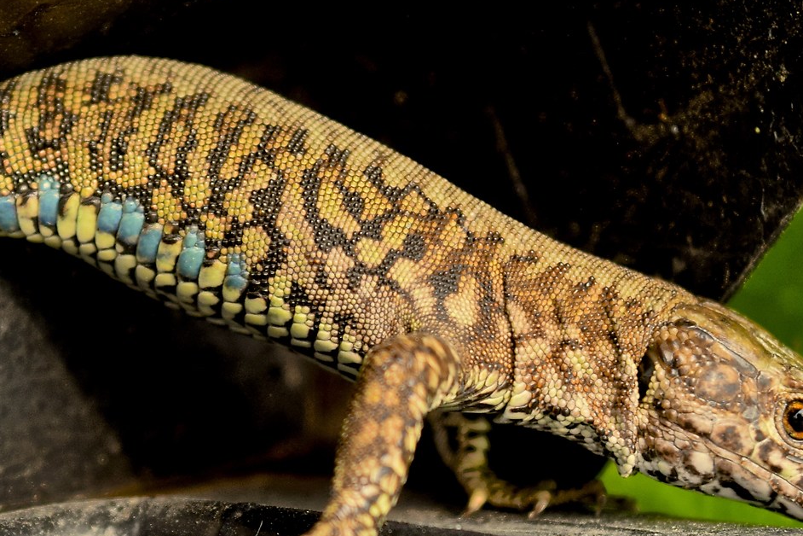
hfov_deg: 9.8
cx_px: 409
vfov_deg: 6.5
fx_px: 4690
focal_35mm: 210
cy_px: 248
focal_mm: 55
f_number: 6.3
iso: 400
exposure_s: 1/160
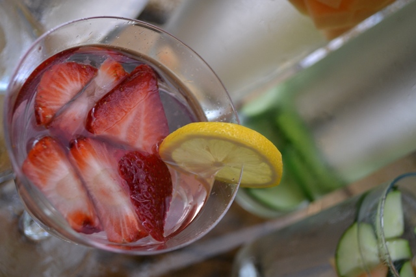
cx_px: 208
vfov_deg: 28.1
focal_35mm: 48
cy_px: 138
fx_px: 555
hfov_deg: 41.1
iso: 560
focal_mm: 32
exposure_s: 1/60
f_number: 4.8
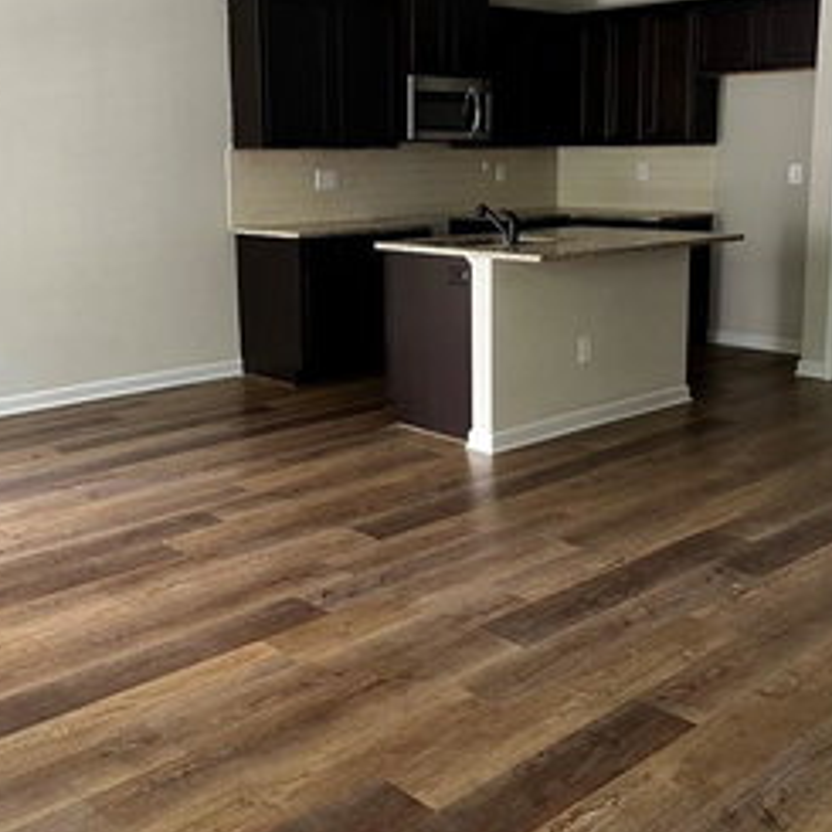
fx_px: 1088
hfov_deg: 41.9
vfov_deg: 41.6
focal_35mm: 40
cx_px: 399
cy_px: 316
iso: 250
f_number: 1.6
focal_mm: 5.1
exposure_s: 1/60
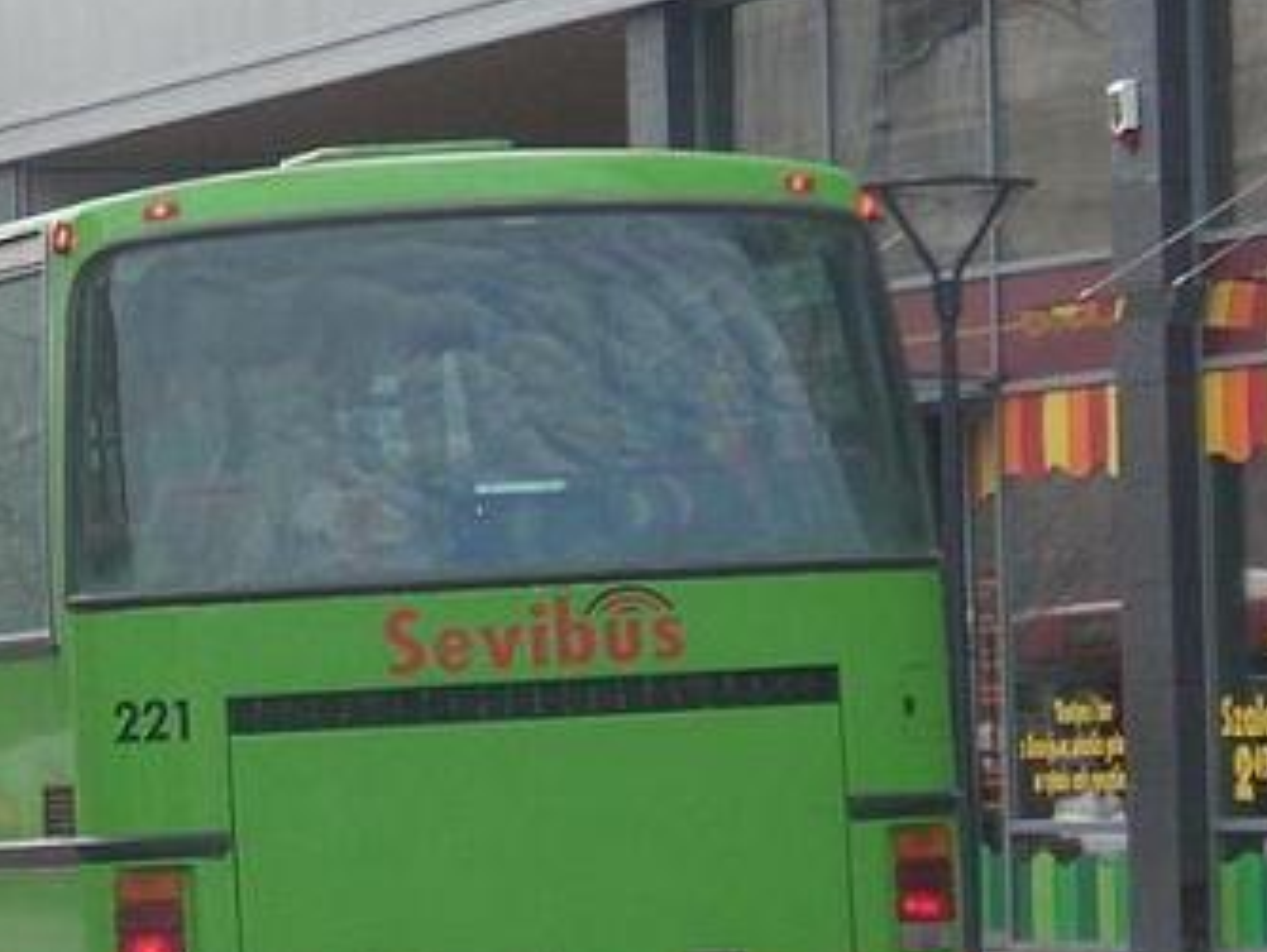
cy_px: 377
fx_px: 11941
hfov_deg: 6.1
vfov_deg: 4.6
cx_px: 27
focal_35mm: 326
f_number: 5.2
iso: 64
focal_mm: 18.6
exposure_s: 1/50.4
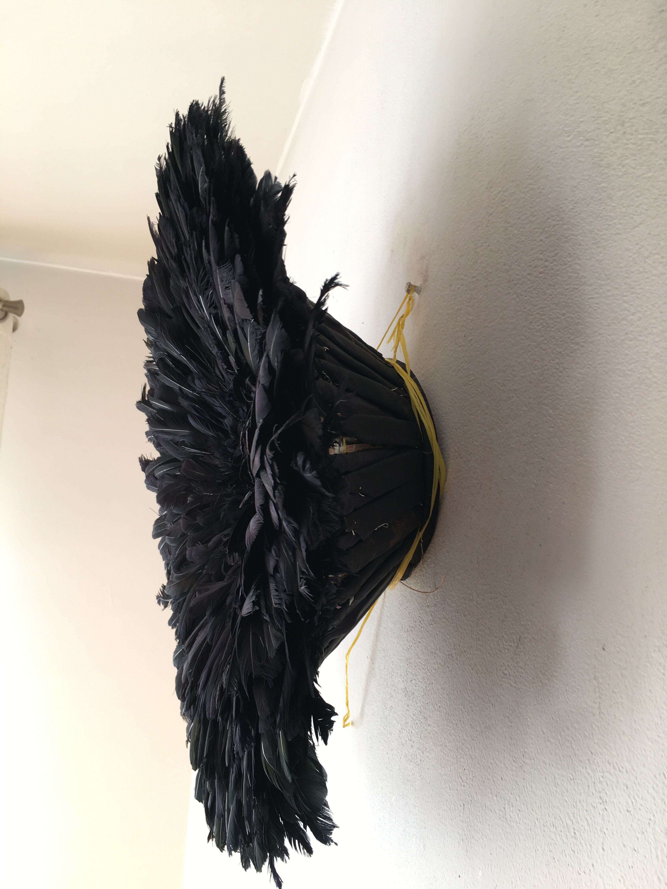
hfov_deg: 48.2
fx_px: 745
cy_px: 444
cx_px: 334
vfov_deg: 61.7
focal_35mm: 29
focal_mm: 4.15
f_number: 2.2
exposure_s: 1/33
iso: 25
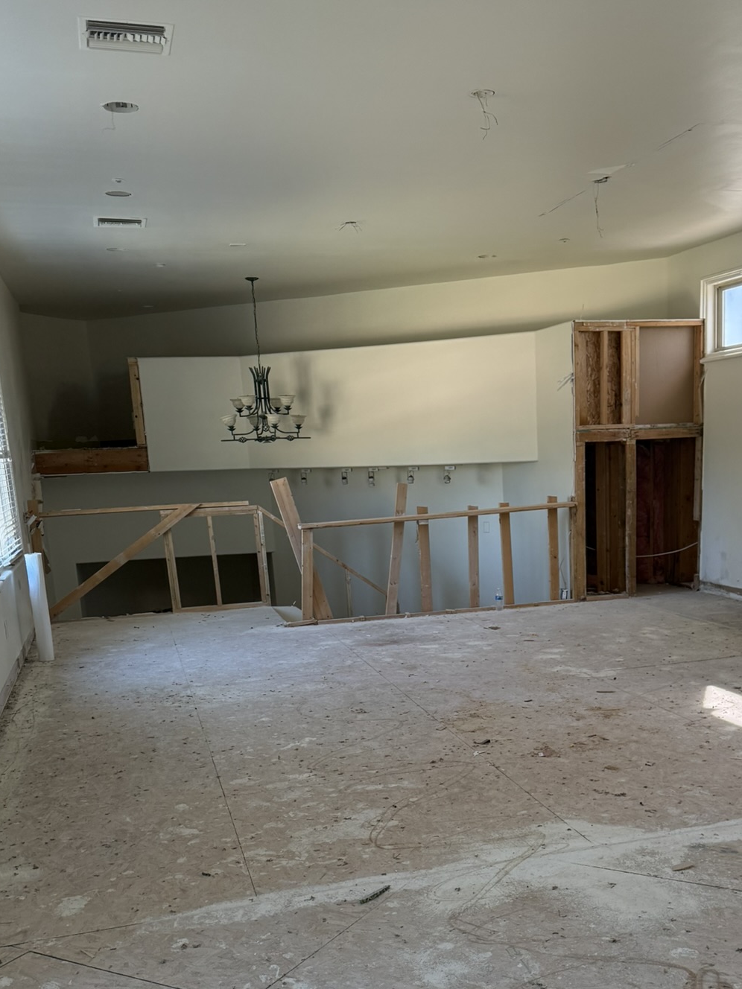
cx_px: 481
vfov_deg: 48.8
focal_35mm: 37
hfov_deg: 38.3
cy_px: 703
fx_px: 1057
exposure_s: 1/188
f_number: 1.78
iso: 200
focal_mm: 6.76
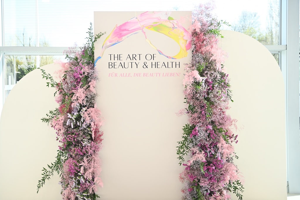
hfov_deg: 39.6
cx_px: 150
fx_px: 417
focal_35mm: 50
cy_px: 100
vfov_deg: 27.0
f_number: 2.8
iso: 100
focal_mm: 50
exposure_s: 1/125
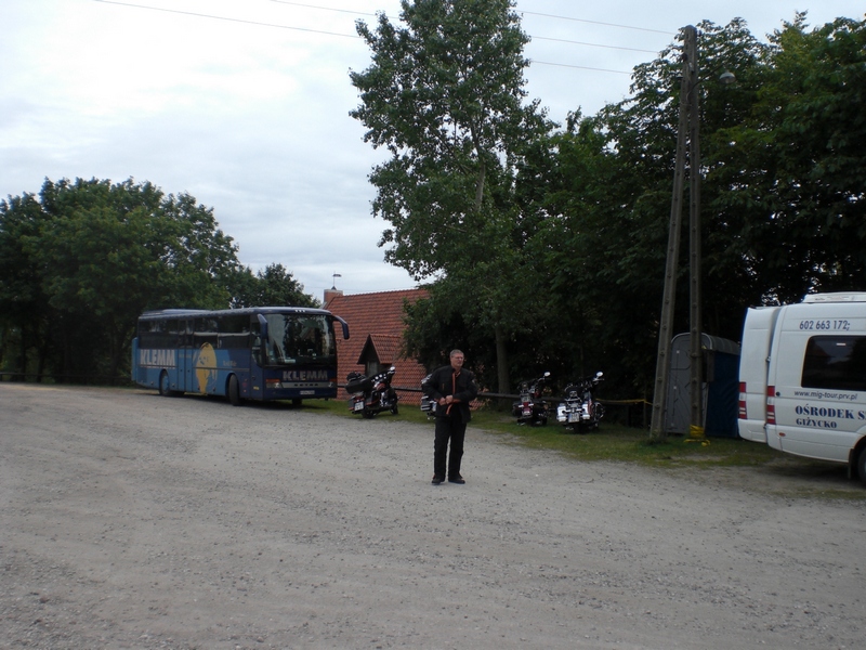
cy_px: 325
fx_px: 951
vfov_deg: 37.7
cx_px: 433
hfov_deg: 49.0
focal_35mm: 38
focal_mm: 6.3
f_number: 4.4
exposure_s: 1/320
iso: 50
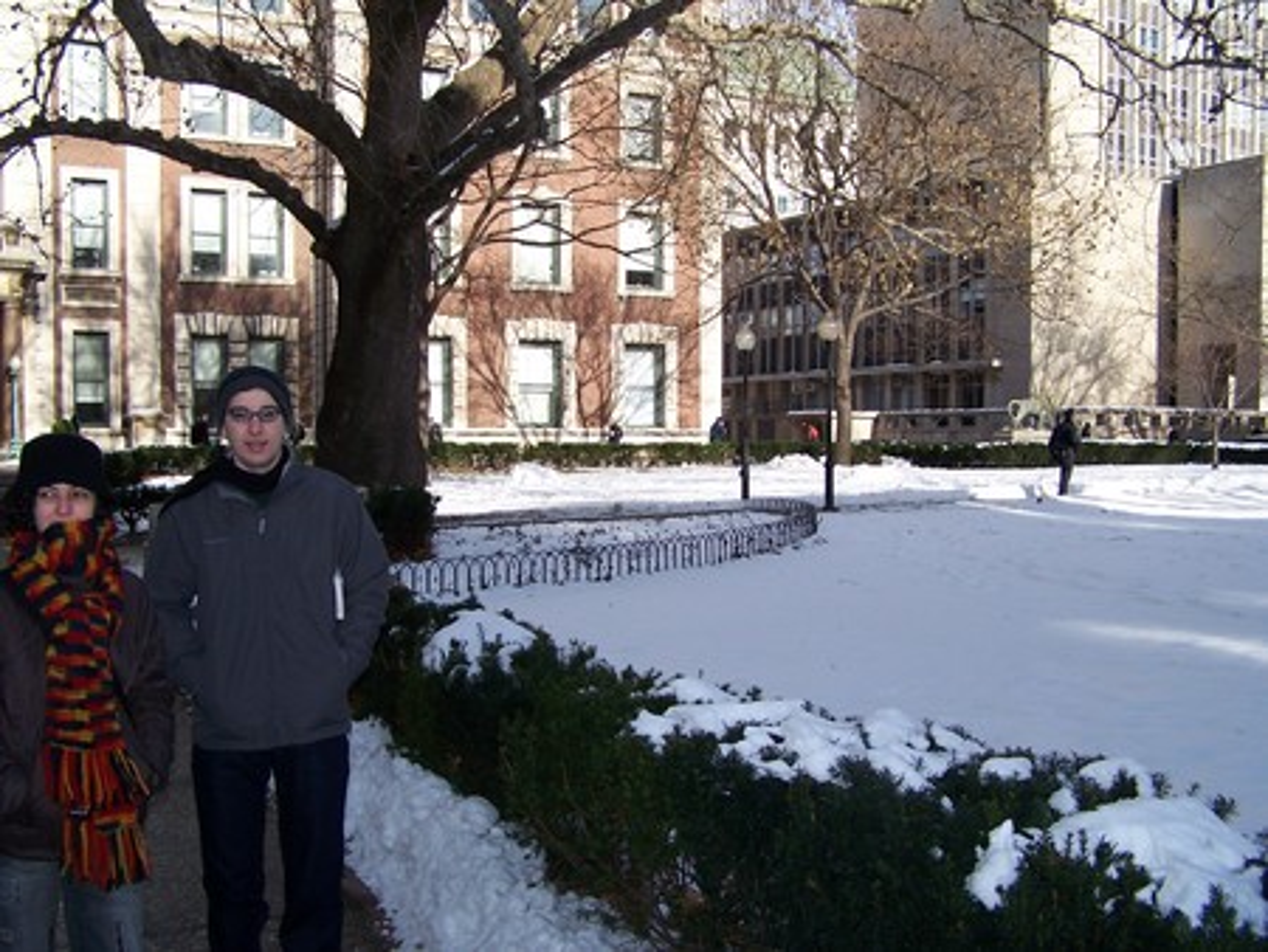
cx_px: 634
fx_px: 1393
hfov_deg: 49.0
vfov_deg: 37.8
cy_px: 476
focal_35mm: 38
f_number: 2.8
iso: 80
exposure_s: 1/640
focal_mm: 6.3
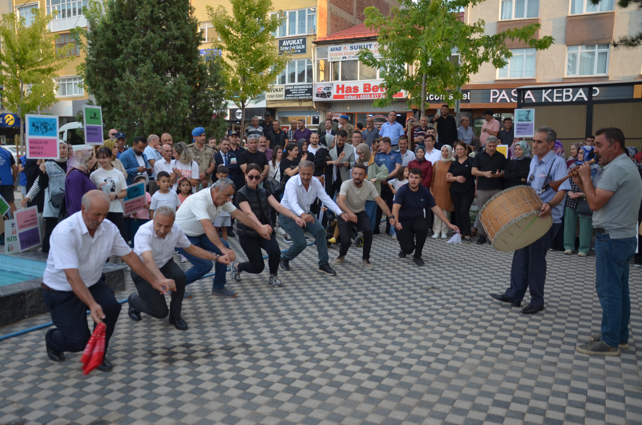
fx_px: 561
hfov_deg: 59.6
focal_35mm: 32
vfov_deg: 41.5
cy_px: 212
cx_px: 321
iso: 200
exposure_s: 1/125
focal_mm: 21
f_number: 3.8
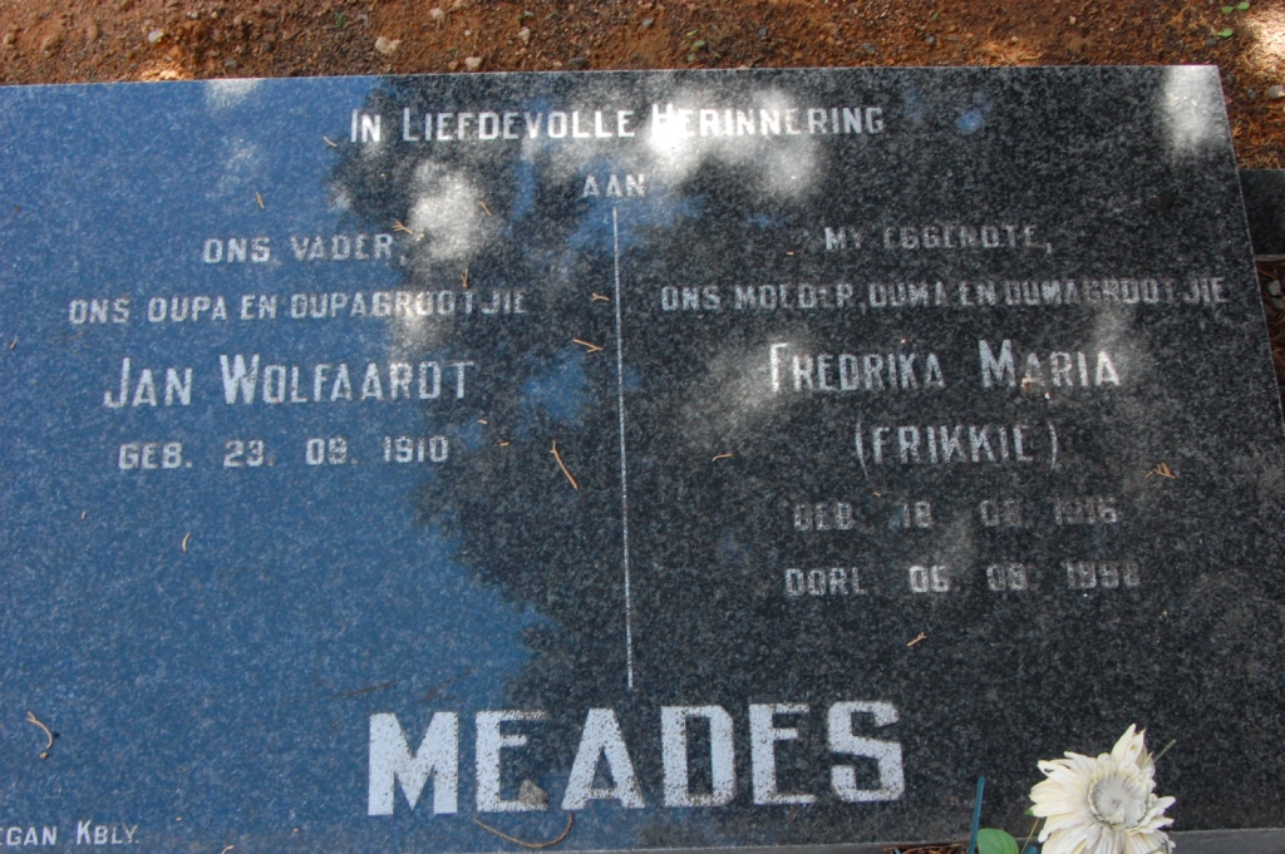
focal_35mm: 48
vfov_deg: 28.0
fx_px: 1712
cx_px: 642
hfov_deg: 41.1
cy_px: 427
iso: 900
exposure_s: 1/30
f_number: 18
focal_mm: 32
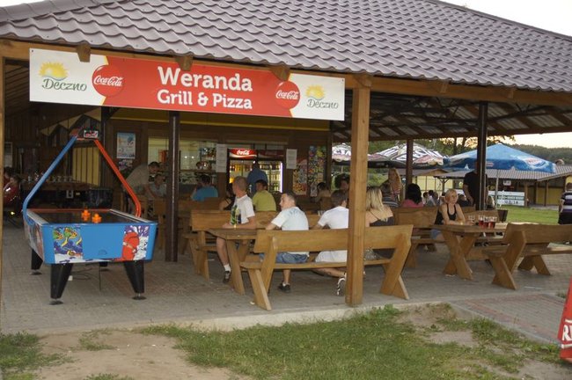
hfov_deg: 46.4
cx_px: 286
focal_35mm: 42
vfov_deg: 31.8
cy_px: 190
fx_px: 667
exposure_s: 1/60
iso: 100
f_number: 3.2
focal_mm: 28
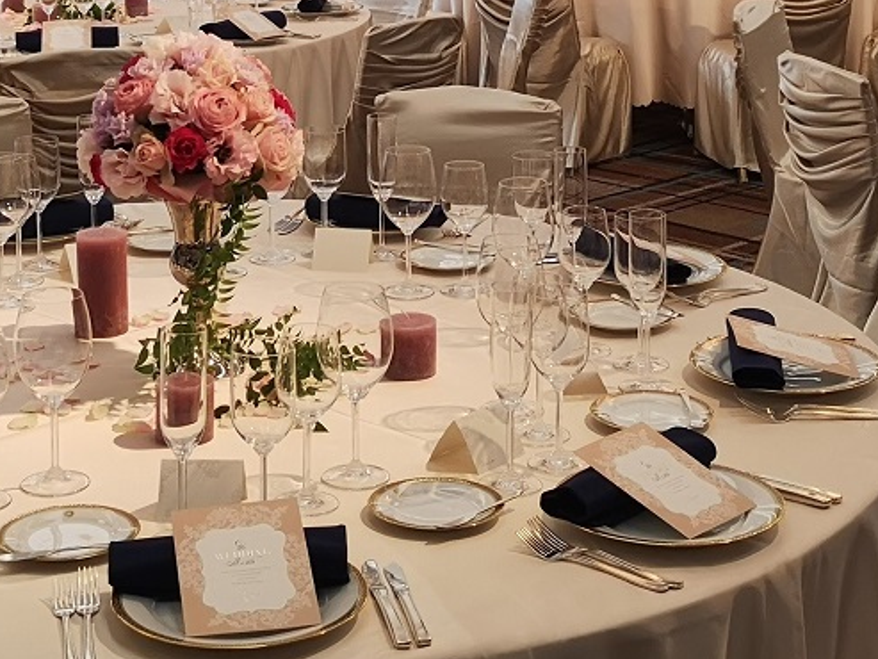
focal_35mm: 80
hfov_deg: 24.4
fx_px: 2030
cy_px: -54
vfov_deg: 17.8
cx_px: 392
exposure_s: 1/100
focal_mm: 3.95
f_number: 1.8
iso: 50
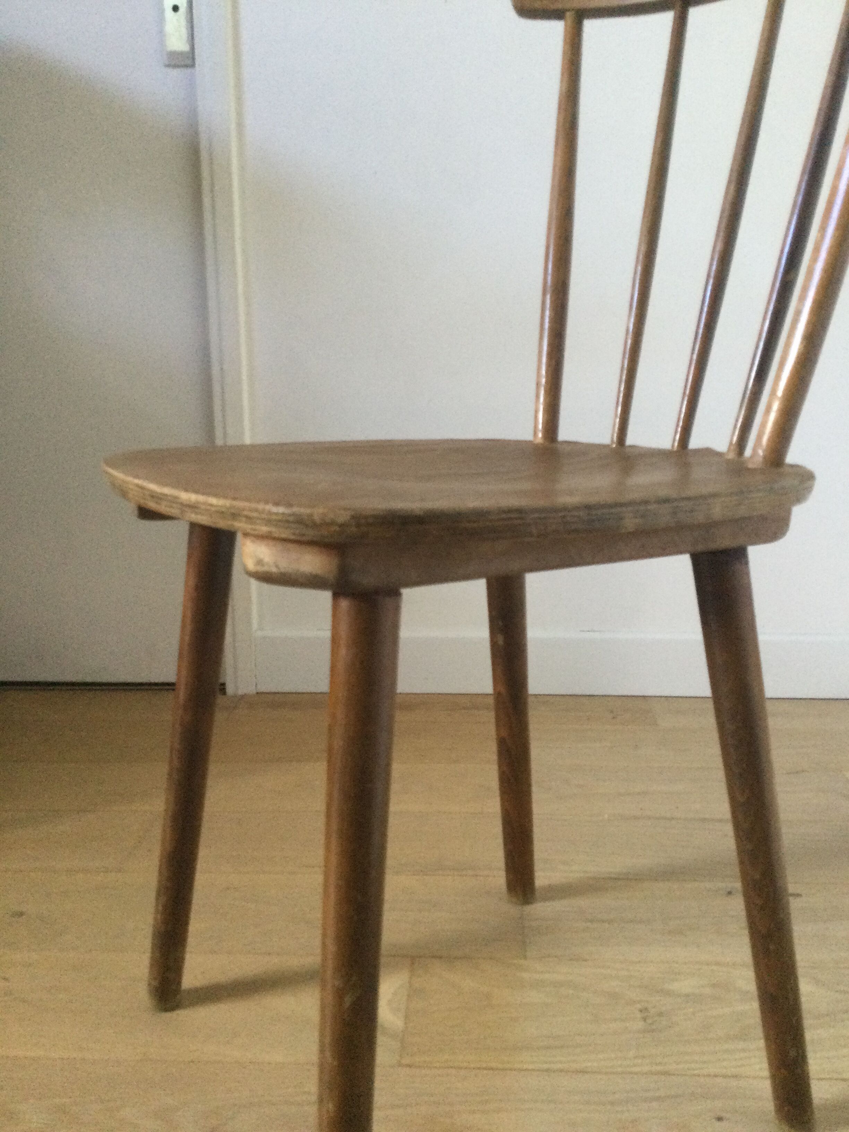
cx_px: 424
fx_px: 1014
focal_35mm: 31
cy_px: 566
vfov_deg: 58.4
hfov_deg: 45.4
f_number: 2.4
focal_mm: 3.3
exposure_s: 1/33
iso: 160
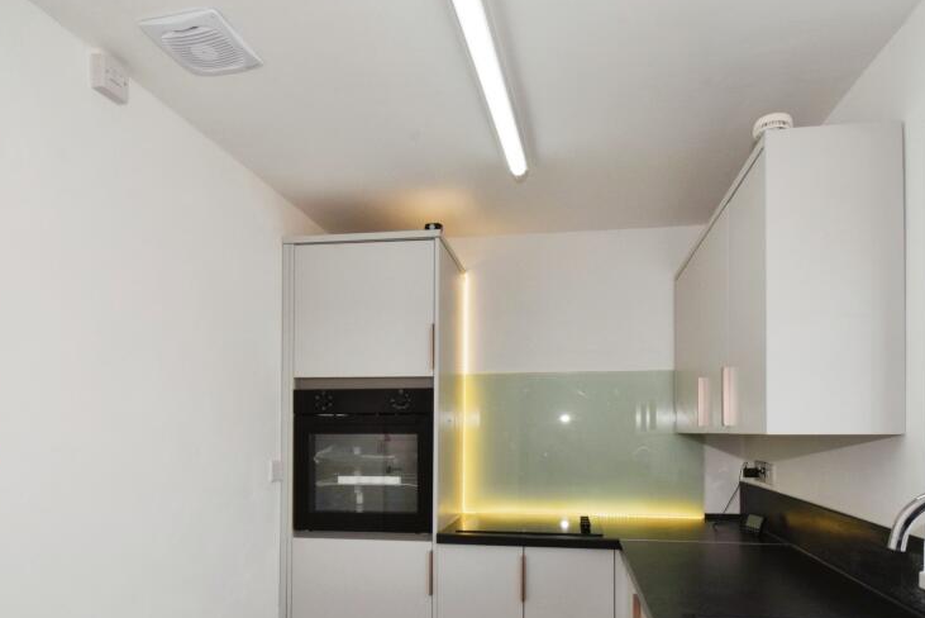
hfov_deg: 81.1
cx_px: 486
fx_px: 540
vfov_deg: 58.0
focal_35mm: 21
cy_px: 419
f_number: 14
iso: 1000
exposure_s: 1/100
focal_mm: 10
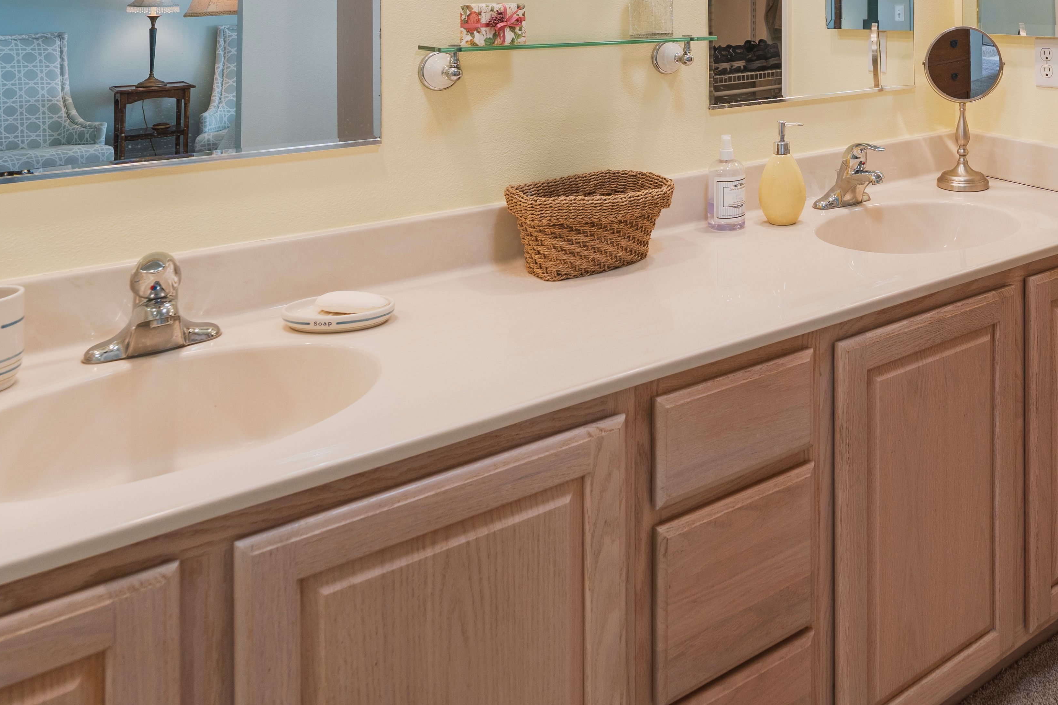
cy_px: -6
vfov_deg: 38.5
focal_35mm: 30
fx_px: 882
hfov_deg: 59.0
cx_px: 778
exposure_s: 1/10
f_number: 7.1
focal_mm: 14
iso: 100
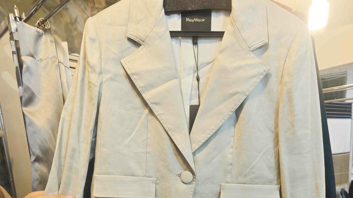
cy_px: 184
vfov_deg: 41.7
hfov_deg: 74.0
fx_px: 234
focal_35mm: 25
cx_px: 176
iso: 100
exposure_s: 1/120
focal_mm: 2.03
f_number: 1.8
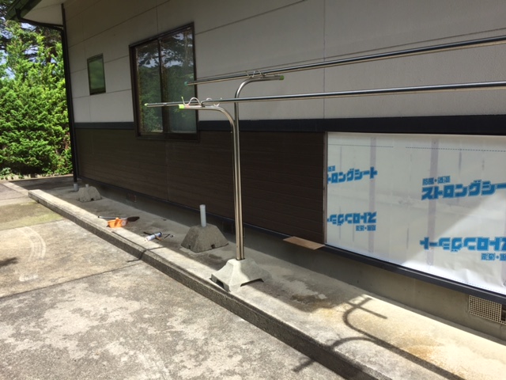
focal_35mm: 29
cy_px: 190
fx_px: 424
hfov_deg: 61.7
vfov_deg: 48.2
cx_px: 253
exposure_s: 1/1014
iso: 32
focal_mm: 4.15
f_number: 2.2
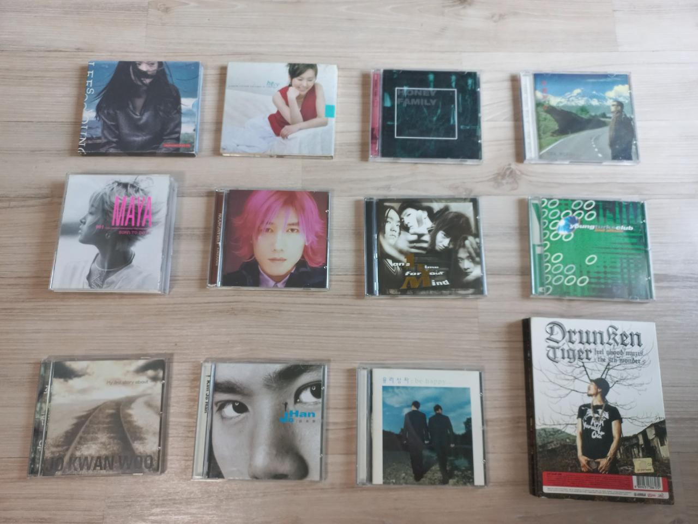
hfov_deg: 69.4
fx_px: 504
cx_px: 349
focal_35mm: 25
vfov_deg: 54.9
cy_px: 262
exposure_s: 1/60.2
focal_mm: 4.6
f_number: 1.8
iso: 125
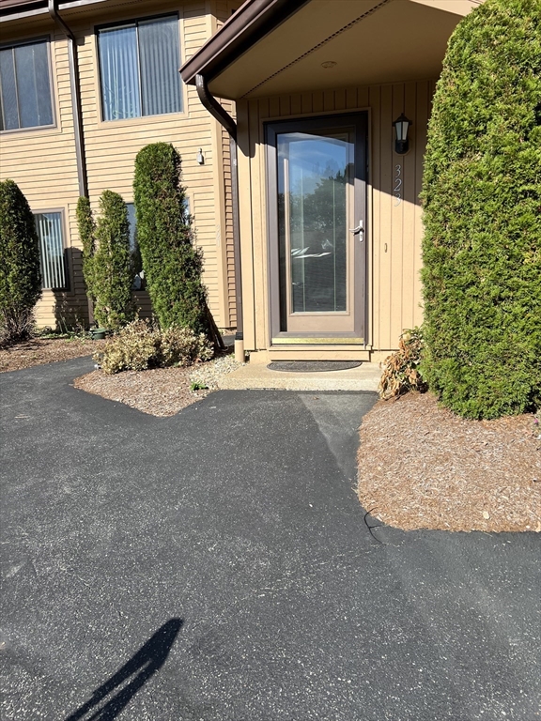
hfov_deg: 53.1
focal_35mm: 26
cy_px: 360
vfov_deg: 67.3
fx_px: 542
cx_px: 270
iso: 50
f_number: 1.5
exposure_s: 1/3460
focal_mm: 5.7
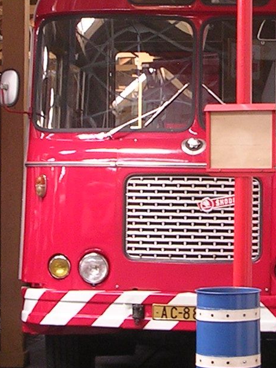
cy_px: 136
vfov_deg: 15.5
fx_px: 1350
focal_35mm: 127
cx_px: 243
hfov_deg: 11.6
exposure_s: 1/8.7
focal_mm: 5.8
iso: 50
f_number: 2.8
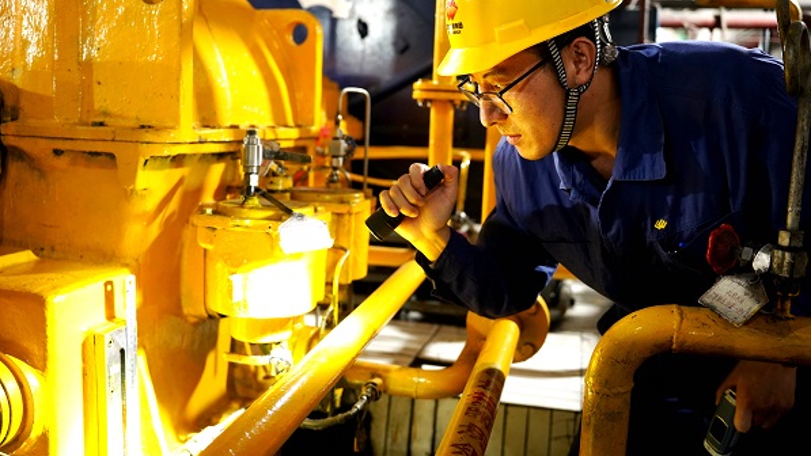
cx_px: 413
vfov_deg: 38.8
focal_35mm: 30
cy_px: 189
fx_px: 645
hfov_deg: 64.3
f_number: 2.8
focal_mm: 28
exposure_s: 1/60
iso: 2500
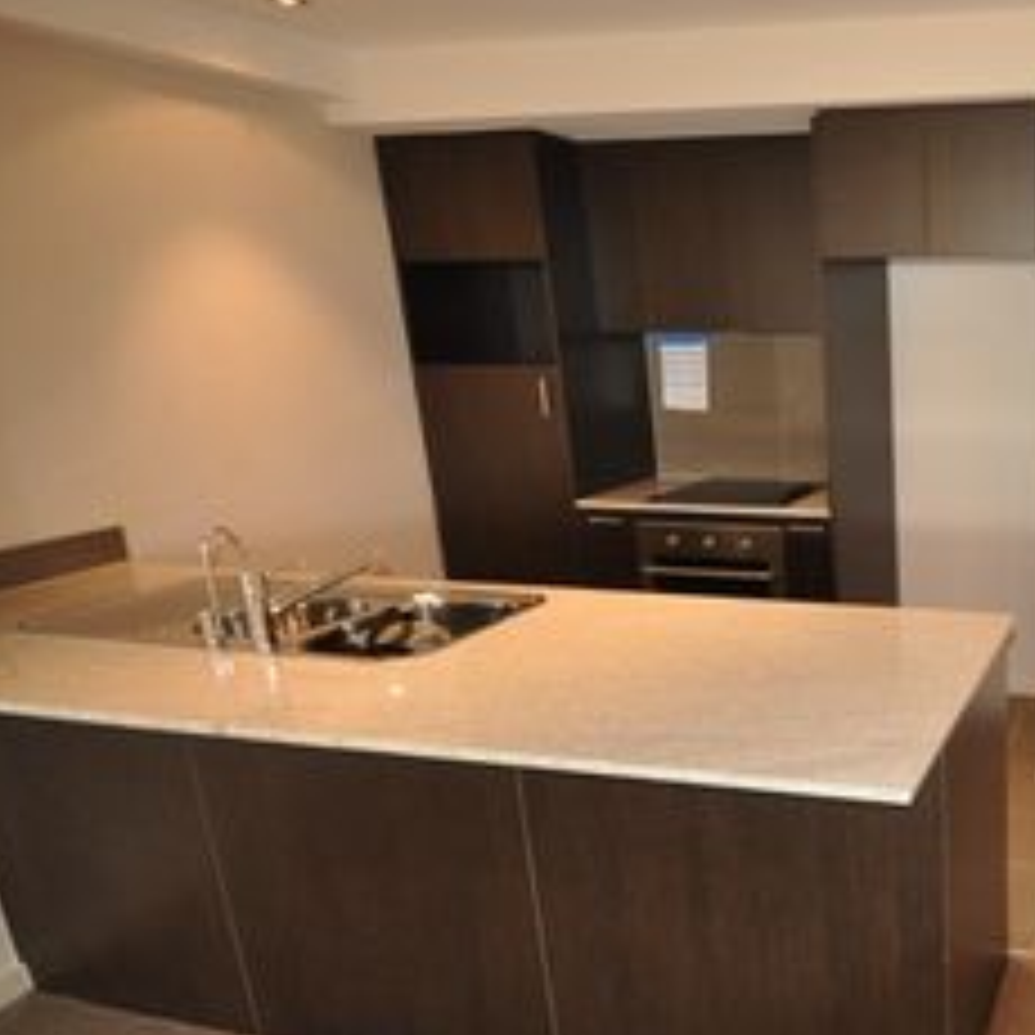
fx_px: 880
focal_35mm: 26
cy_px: 551
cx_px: 1004
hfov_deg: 50.8
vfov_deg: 60.9
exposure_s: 1/60
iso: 800
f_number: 4
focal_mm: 10
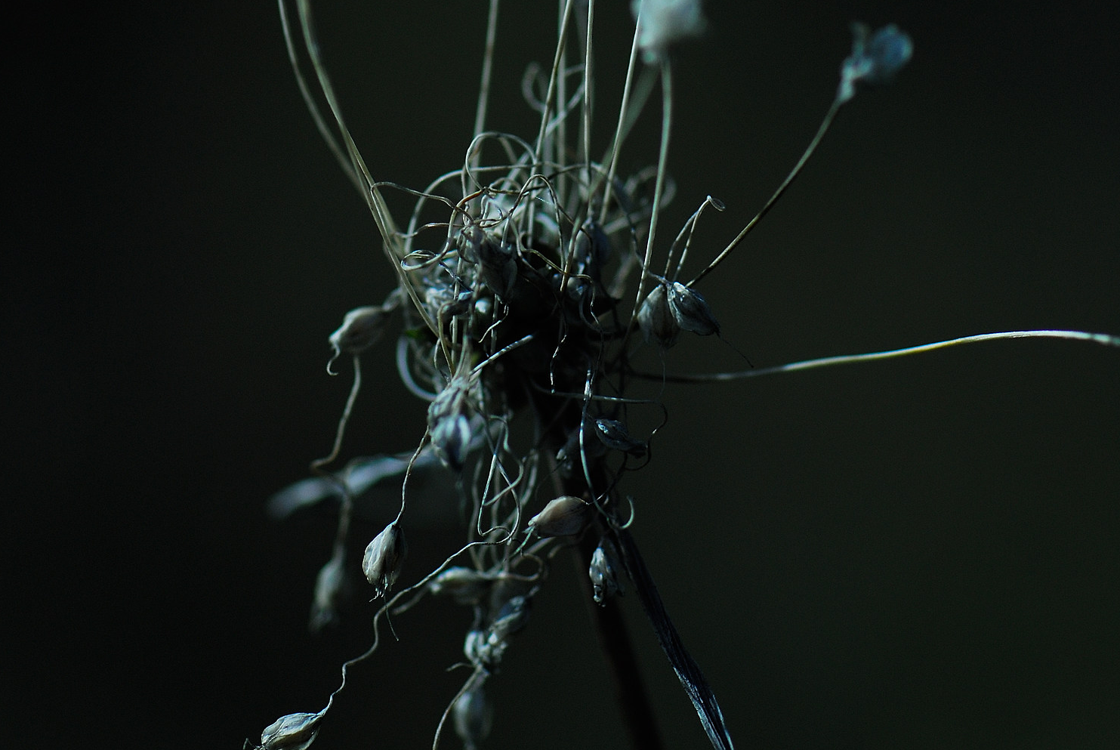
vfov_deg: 5.4
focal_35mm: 255
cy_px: 265
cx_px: 606
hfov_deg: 8.1
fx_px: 7937
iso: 200
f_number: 4
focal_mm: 105
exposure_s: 1/1600
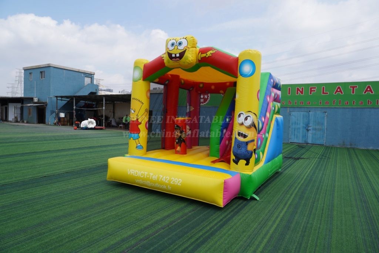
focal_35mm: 24
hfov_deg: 73.7
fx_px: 253
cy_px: 126
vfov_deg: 53.1
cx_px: 190
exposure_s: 1/250
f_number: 8
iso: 100
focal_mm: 16
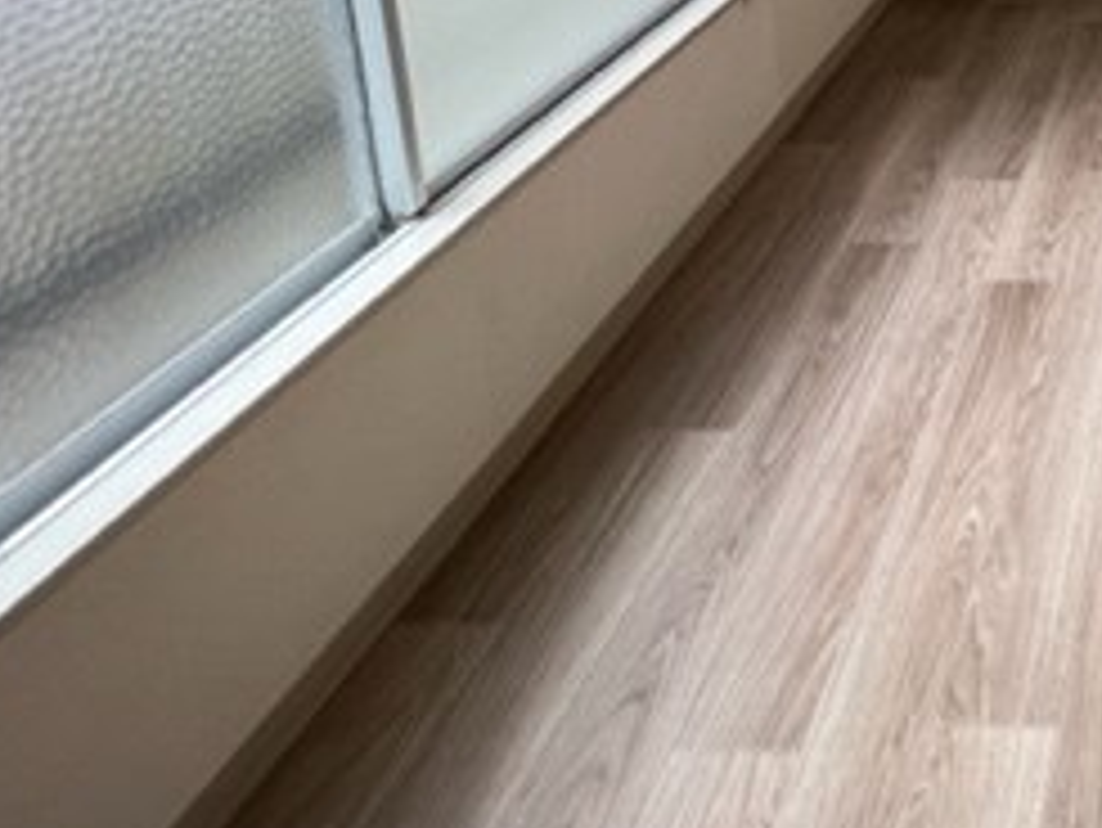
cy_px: -220
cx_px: 1246
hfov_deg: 41.4
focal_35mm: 34
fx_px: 1083
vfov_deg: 32.6
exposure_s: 1/122
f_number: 1.8
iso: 64
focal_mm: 1.57
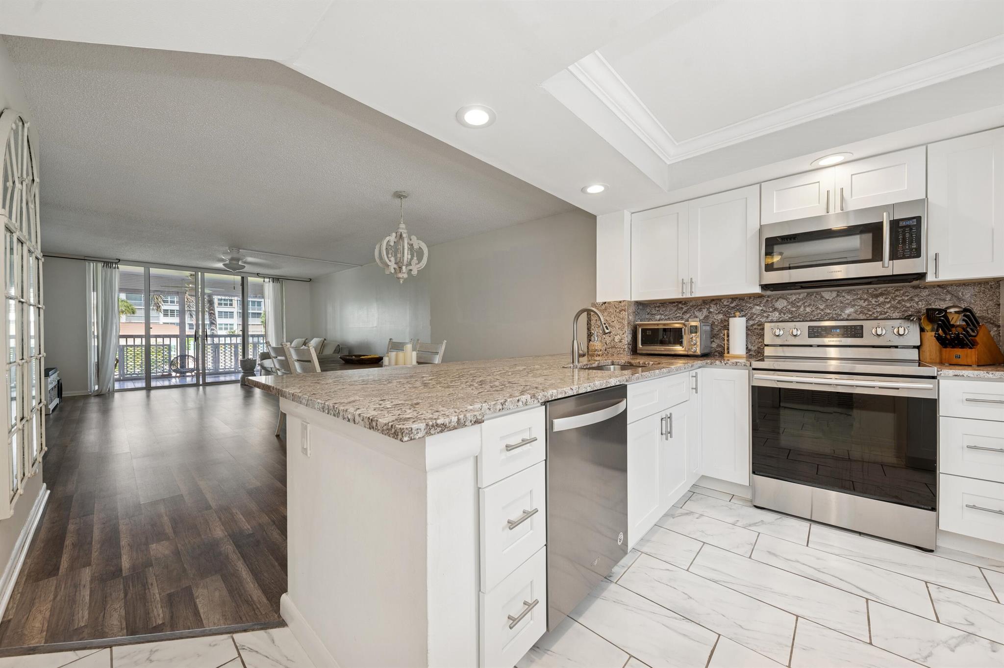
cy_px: 334
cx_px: 502
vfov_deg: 85.3
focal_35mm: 13
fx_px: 362
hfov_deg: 108.4
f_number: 8
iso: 100
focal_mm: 13
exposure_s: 1/8
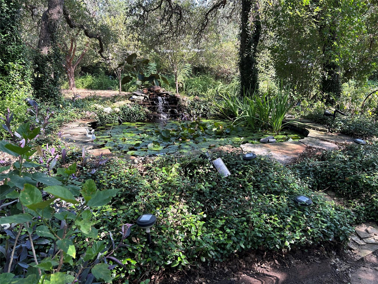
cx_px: 189
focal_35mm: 26
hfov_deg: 67.3
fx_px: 284
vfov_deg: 53.1
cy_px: 142
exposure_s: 1/197
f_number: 1.5
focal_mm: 5.7
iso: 40
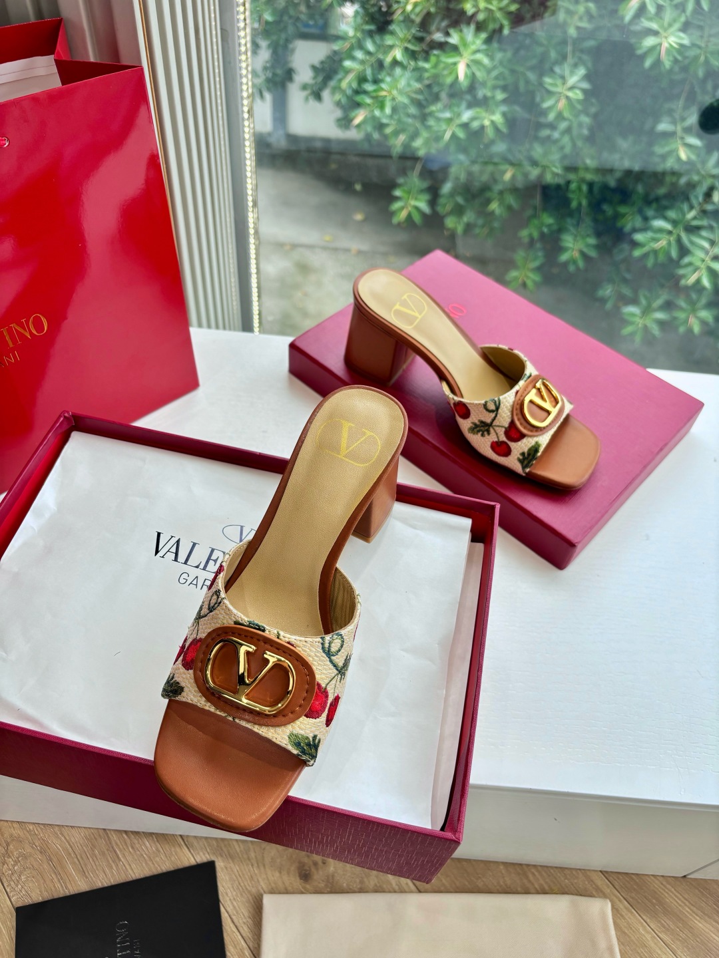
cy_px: 479
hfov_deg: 53.1
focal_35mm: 26
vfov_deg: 67.3
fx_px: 720
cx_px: 360
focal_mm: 5.96
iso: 50
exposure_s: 1/626
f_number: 1.6
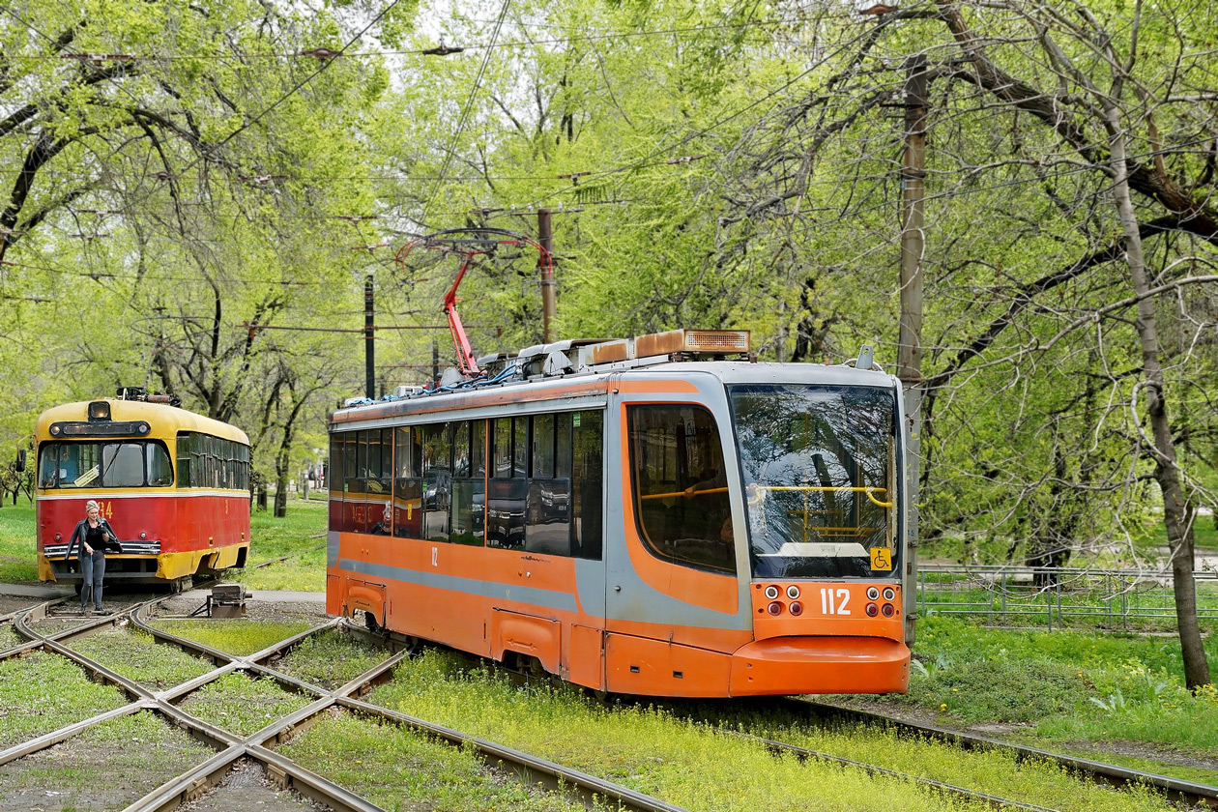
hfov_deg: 29.9
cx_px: 609
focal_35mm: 68
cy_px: 406
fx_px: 2284
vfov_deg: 20.2
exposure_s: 1/500
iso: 400
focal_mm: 45
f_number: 7.1
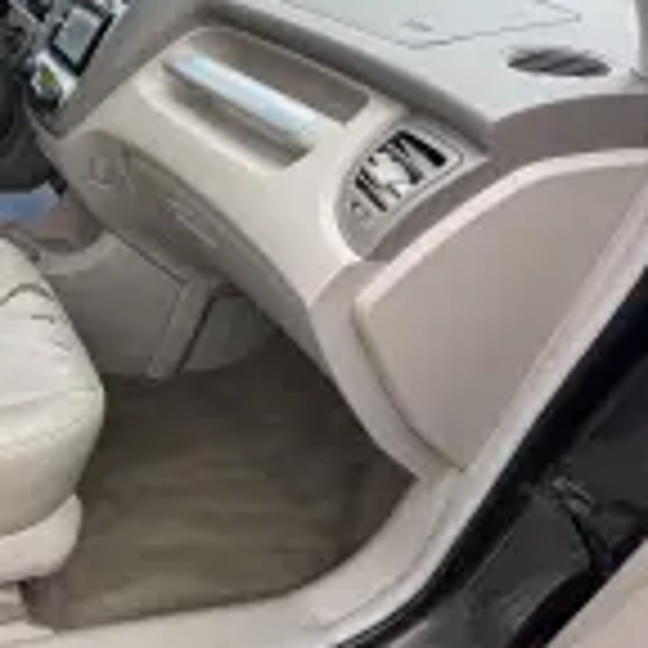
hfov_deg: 40.3
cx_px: -94
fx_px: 657
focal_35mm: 31
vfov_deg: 51.7
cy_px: 225
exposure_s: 1/85
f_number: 2.2
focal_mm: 2.22
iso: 320
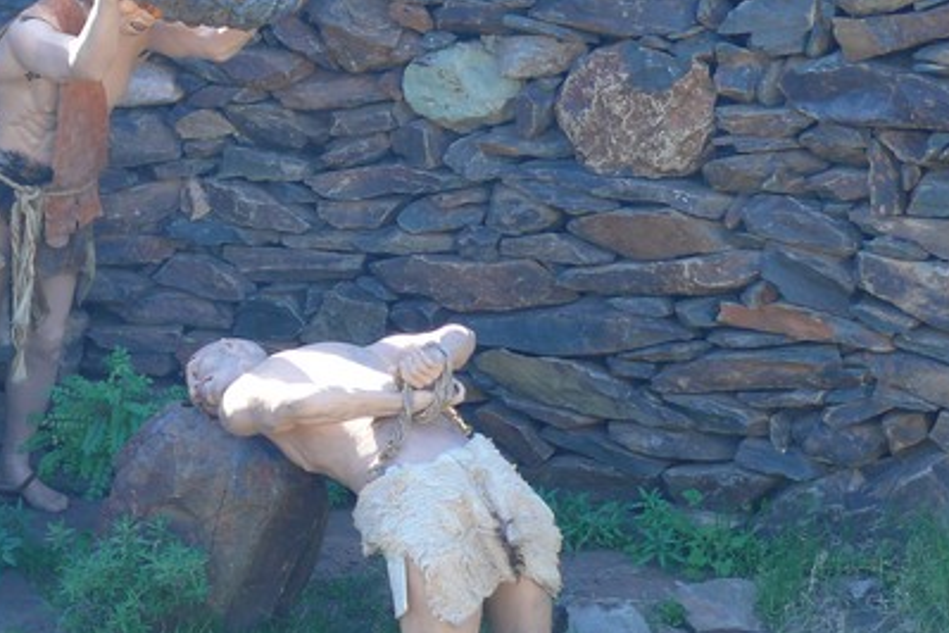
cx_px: 193
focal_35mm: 164
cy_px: 283
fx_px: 4323
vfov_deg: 8.4
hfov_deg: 12.5
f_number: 3.2
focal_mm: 17.7
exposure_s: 1/60
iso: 100
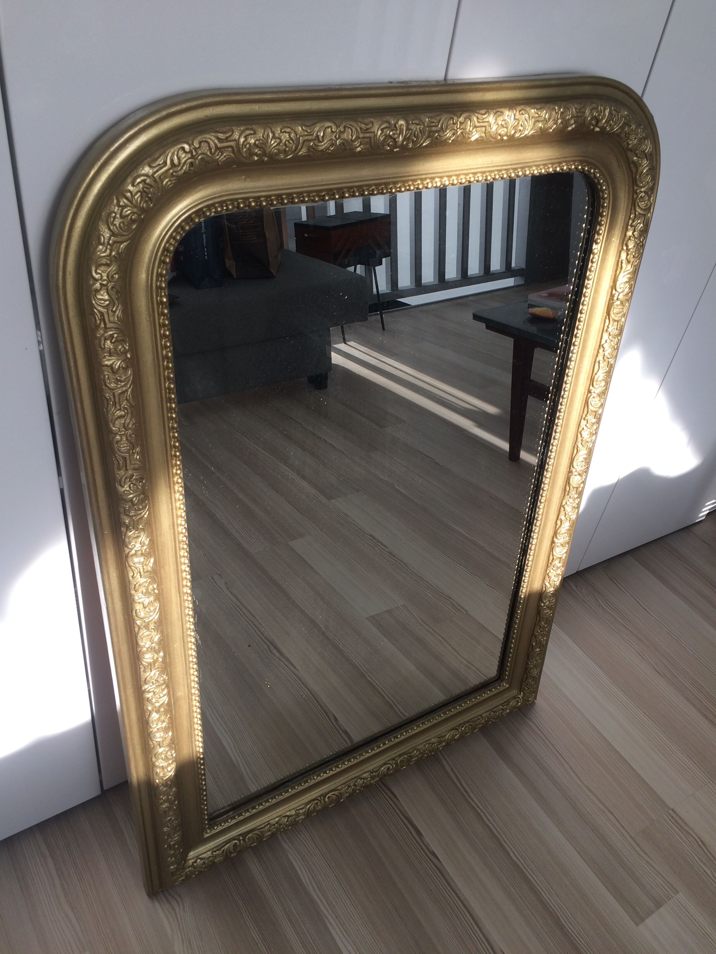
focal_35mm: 29
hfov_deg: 48.2
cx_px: 358
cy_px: 477
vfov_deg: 61.7
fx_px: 800
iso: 32
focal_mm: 4.15
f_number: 2.2
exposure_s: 1/100
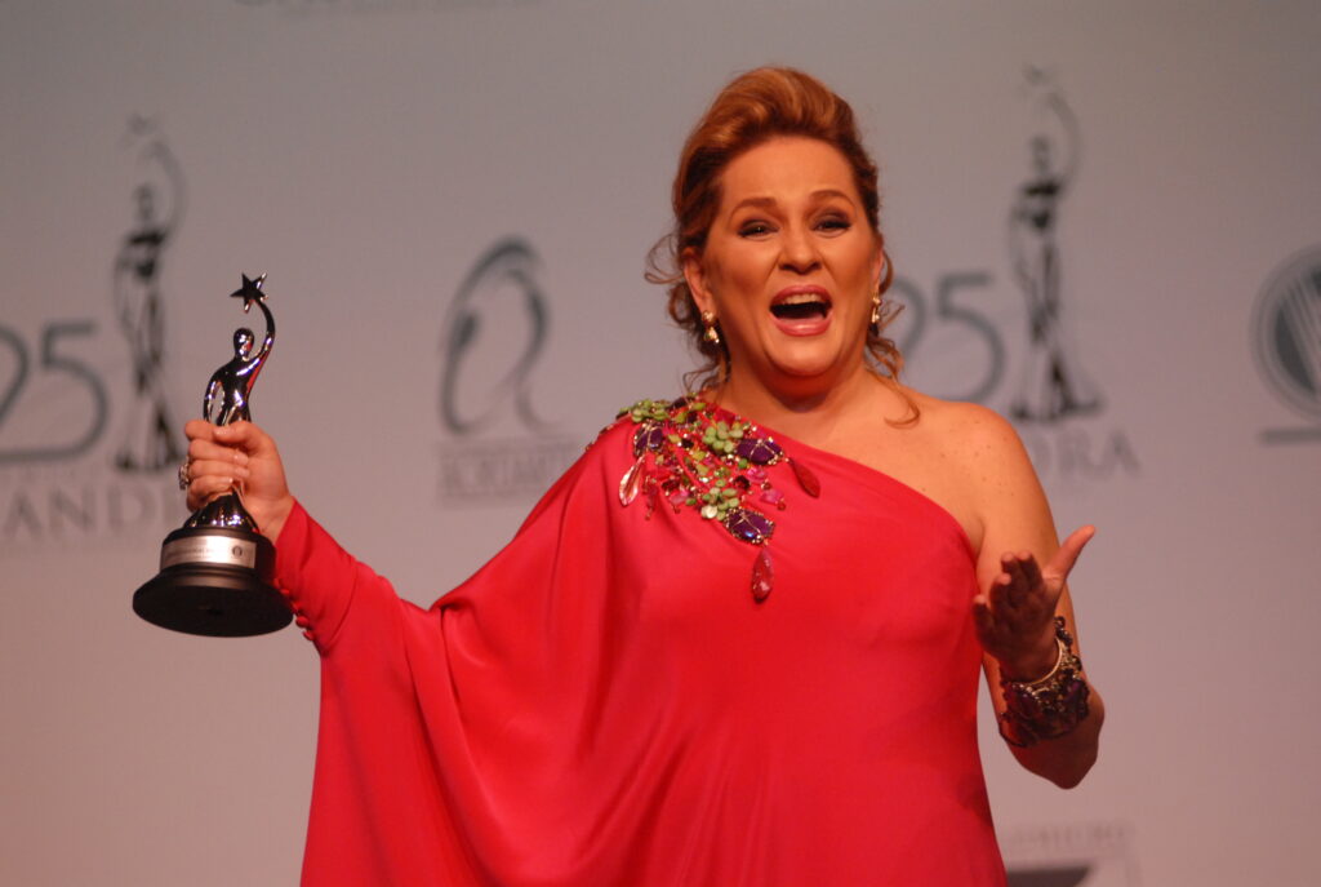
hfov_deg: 9.4
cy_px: 444
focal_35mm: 218
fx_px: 7996
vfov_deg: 6.3
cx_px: 660
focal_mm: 145
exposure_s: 1/250
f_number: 2.8
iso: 800
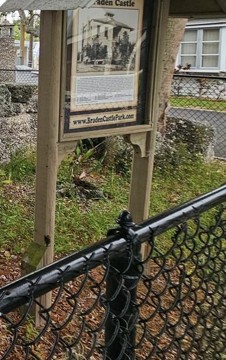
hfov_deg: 20.9
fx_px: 354
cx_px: -199
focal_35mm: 36
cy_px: 93
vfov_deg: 51.8
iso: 50
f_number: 2.2
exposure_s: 1/405
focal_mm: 2.2
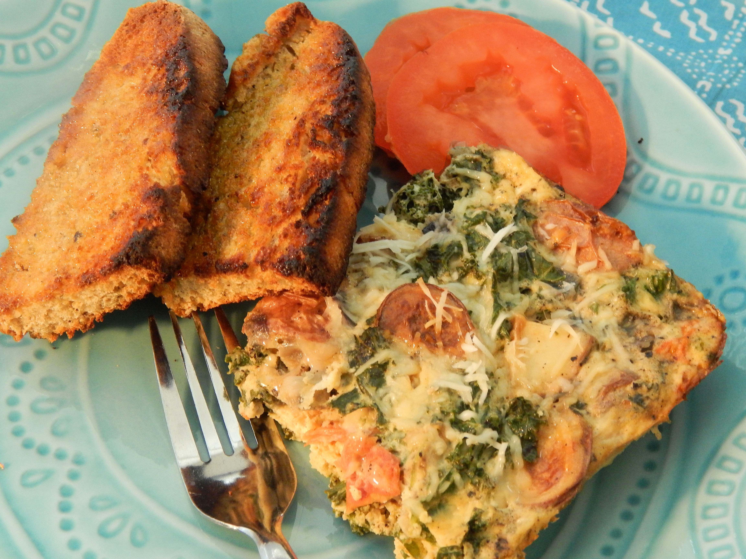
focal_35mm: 86
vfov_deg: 17.2
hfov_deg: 22.8
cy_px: 280
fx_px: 1853
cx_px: 373
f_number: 4.3
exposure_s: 1/20
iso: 400
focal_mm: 15.3
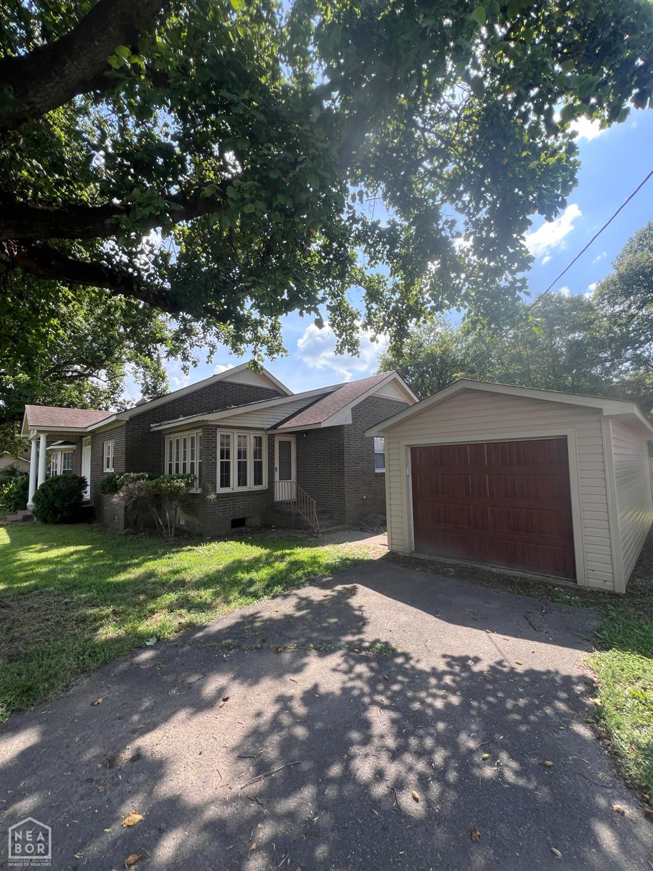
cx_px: 326
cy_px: 436
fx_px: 327
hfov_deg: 89.9
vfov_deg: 106.2
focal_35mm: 13
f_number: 1.8
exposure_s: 1/499
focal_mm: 1.57
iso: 32
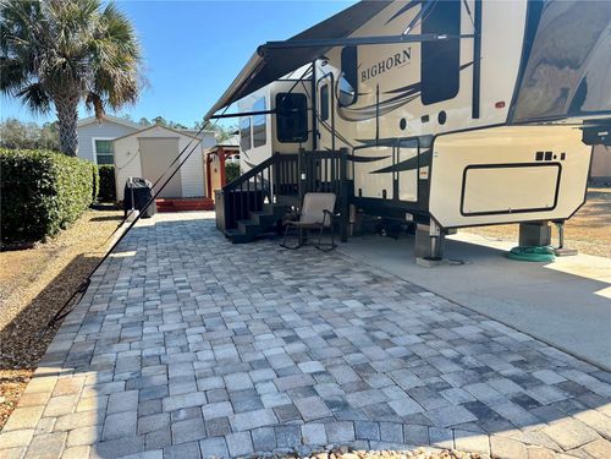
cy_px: 230
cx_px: 306
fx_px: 459
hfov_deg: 67.3
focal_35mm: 26
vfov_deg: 53.1
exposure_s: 1/1437
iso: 50
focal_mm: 5.96
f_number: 1.6
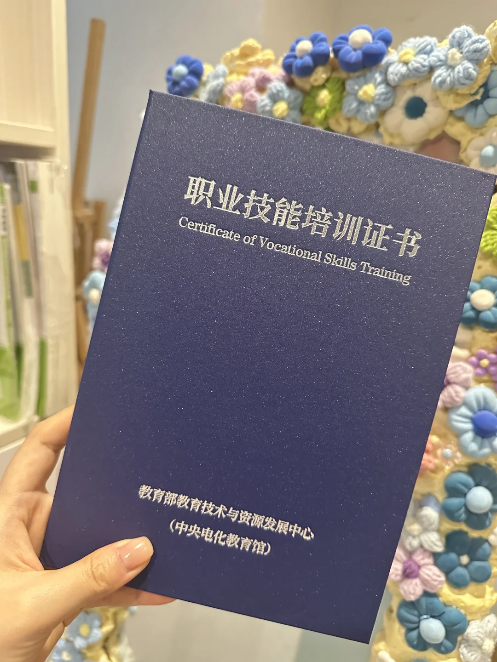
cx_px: 248
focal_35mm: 24
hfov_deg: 56.8
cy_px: 331
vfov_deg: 71.6
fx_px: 459
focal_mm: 6.86
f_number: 1.78
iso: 800
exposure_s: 1/50
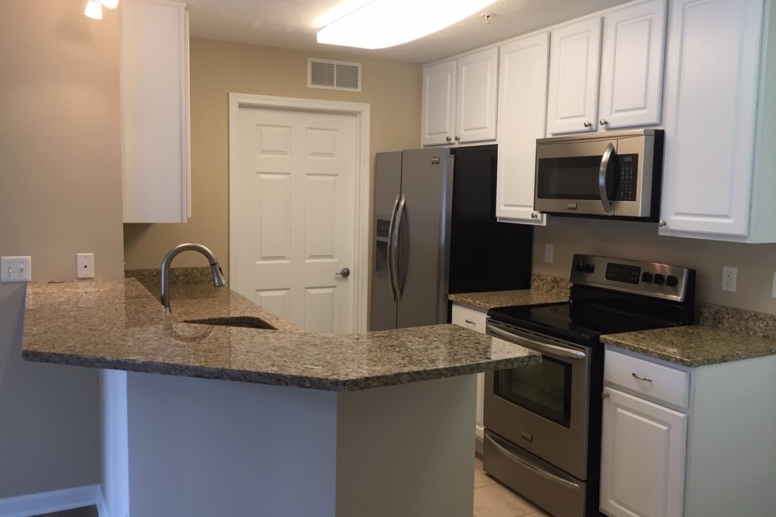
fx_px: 668
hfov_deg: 60.3
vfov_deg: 42.3
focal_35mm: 31
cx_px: 379
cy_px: 252
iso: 32
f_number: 2.2
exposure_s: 1/30
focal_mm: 4.15
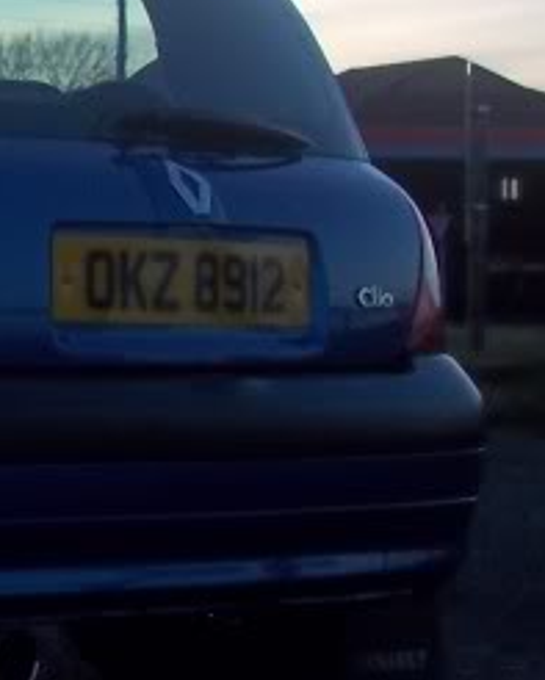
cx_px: -805
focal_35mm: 146
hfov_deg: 9.3
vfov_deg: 13.2
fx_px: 2942
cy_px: 263
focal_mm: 6.5
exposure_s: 1/400
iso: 80
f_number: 3.1
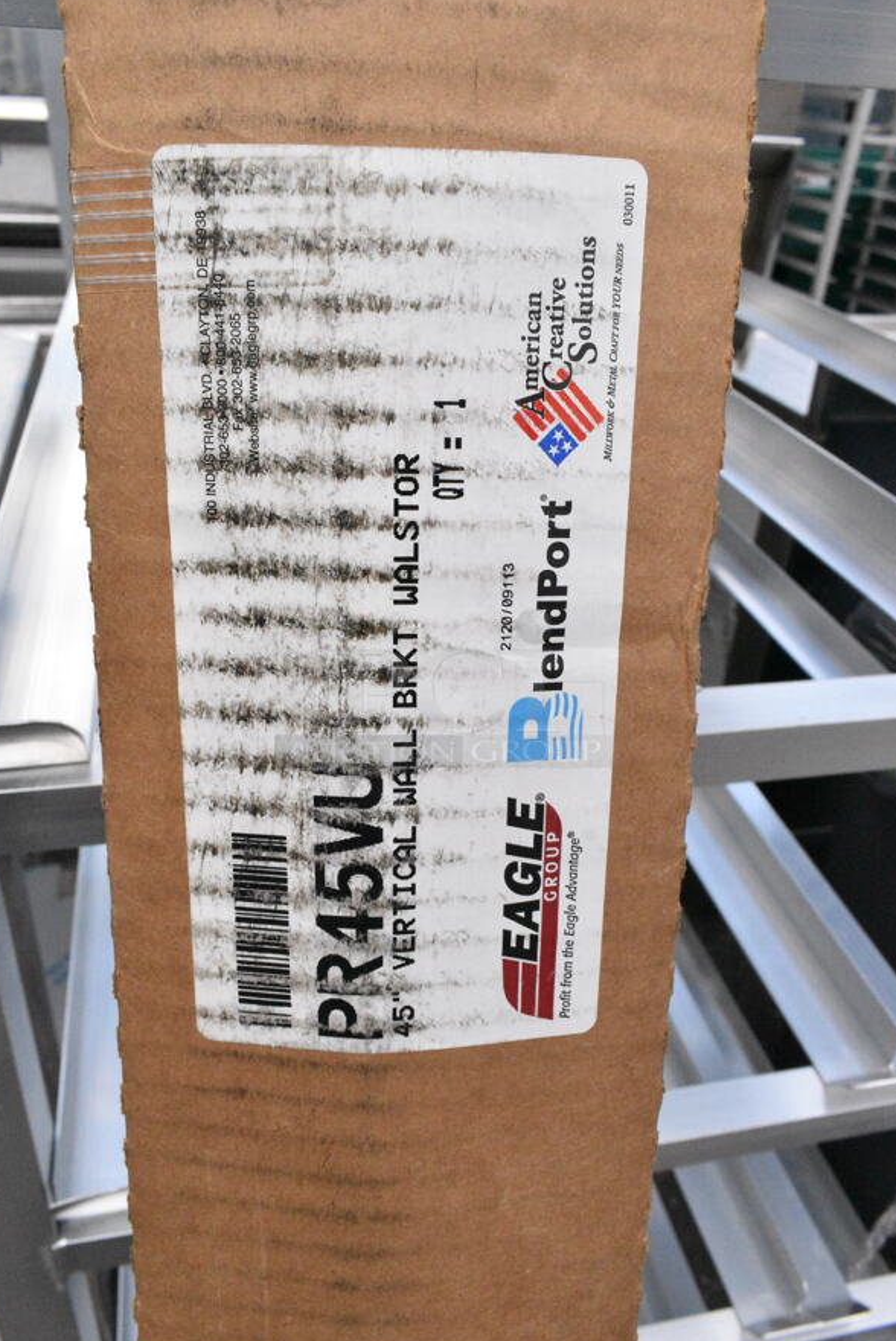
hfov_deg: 46.5
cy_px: 688
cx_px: 445
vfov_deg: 65.4
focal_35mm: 28
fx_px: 1044
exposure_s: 1/1000
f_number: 16
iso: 6400
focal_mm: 18
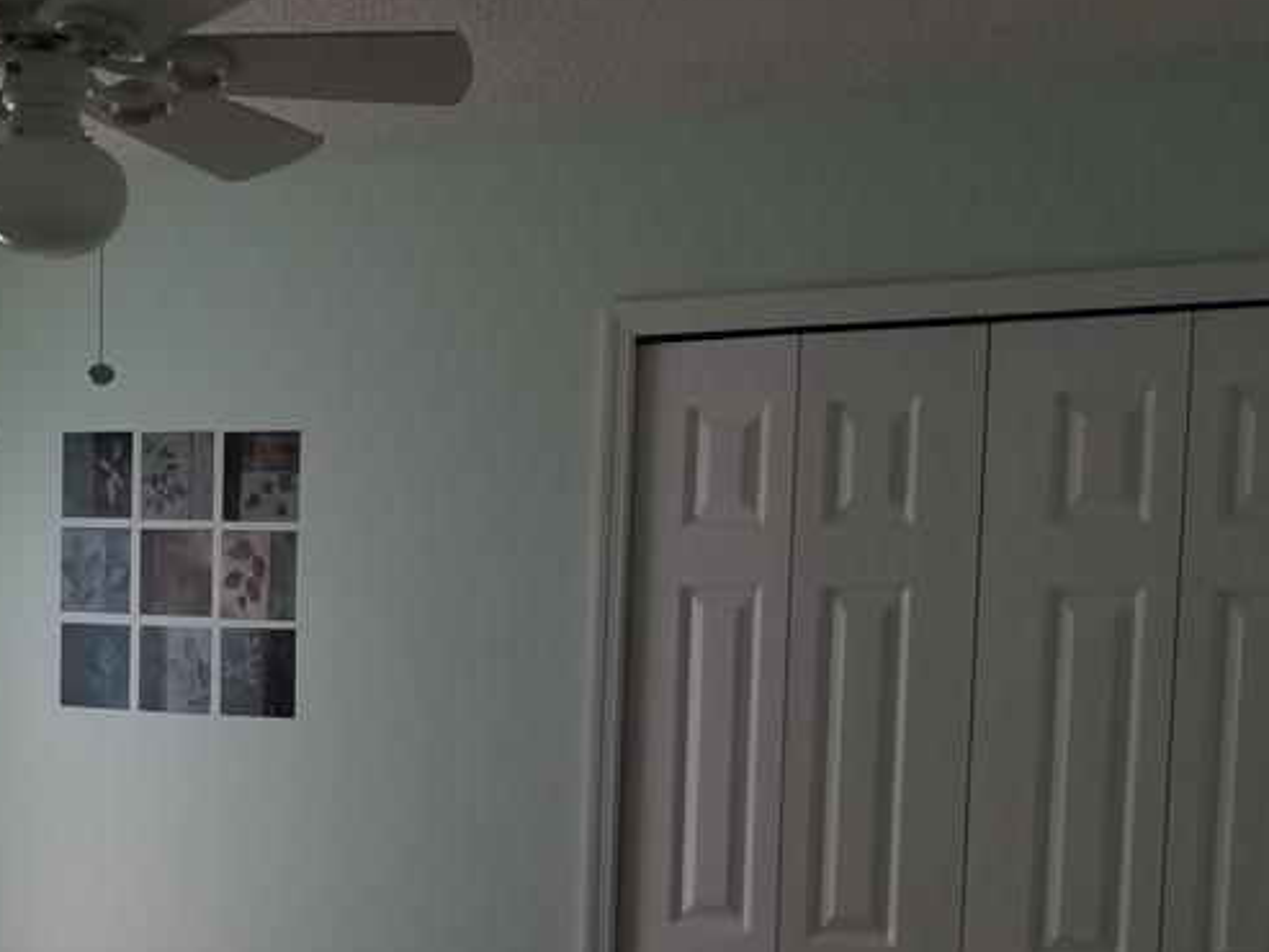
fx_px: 1980
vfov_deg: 26.4
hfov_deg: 34.2
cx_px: 208
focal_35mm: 54
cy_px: 803
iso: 64
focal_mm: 4.3
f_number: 1.7
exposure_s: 1/60
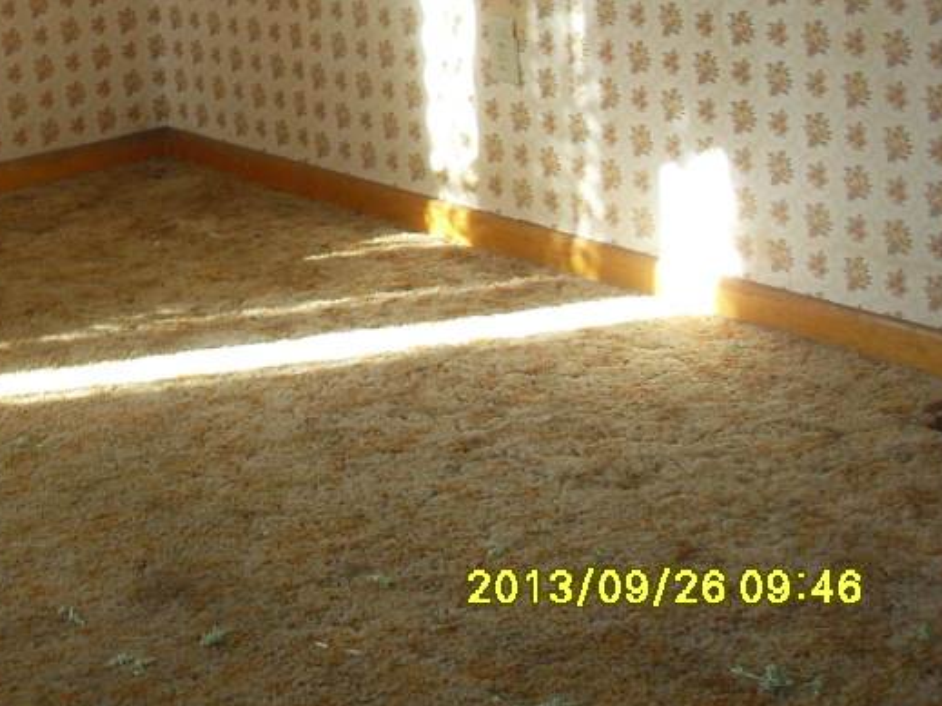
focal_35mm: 73
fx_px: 1986
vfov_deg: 19.6
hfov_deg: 25.7
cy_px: 25
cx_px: 60
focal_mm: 6.3
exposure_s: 1/45
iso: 100
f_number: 2.8
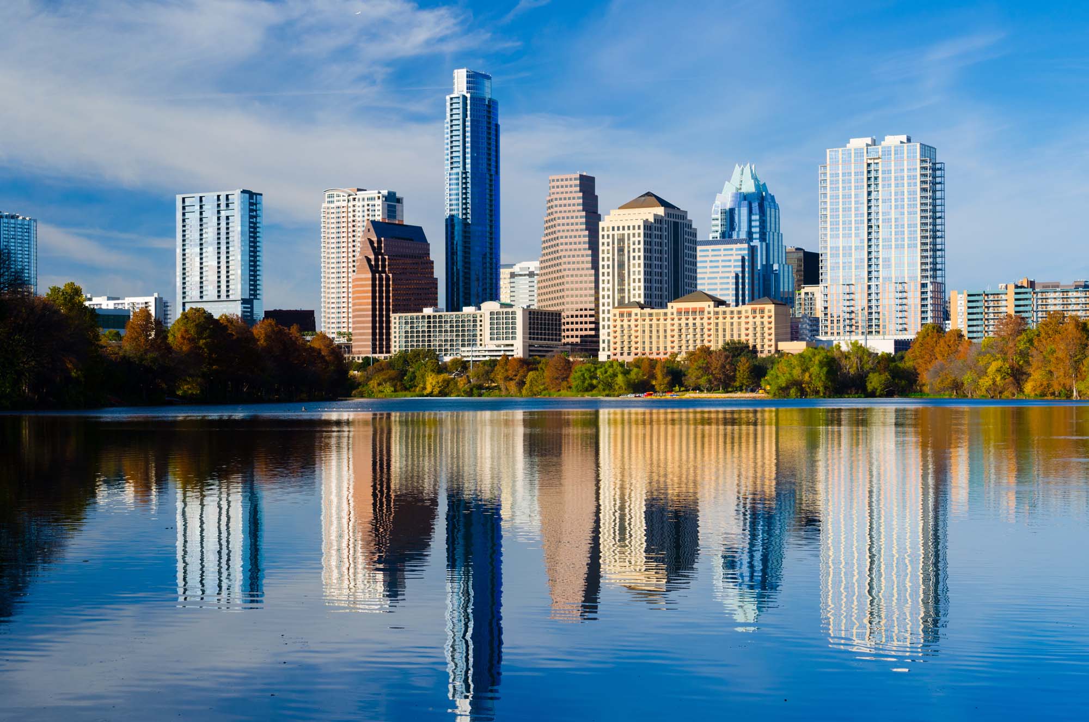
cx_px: 544
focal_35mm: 68
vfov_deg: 20.1
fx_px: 2038
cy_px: 361
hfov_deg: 29.9
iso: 100
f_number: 5.6
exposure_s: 1/160
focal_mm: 45
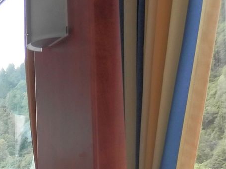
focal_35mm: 88
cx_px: -91
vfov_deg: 16.0
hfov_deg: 19.9
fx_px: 574
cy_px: 216
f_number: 3
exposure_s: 1/30
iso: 80
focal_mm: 4.5
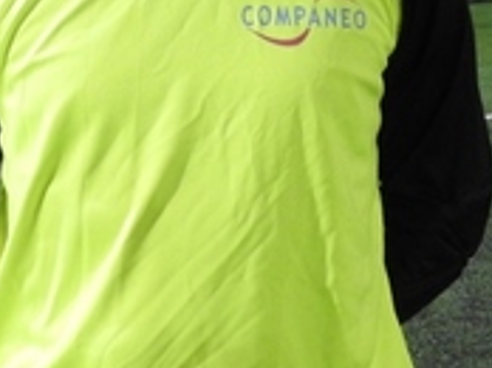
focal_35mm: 121
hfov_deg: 16.3
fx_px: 1717
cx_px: 175
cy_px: -150
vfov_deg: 11.8
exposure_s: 1/10
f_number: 4.8
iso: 400
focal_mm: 6.3
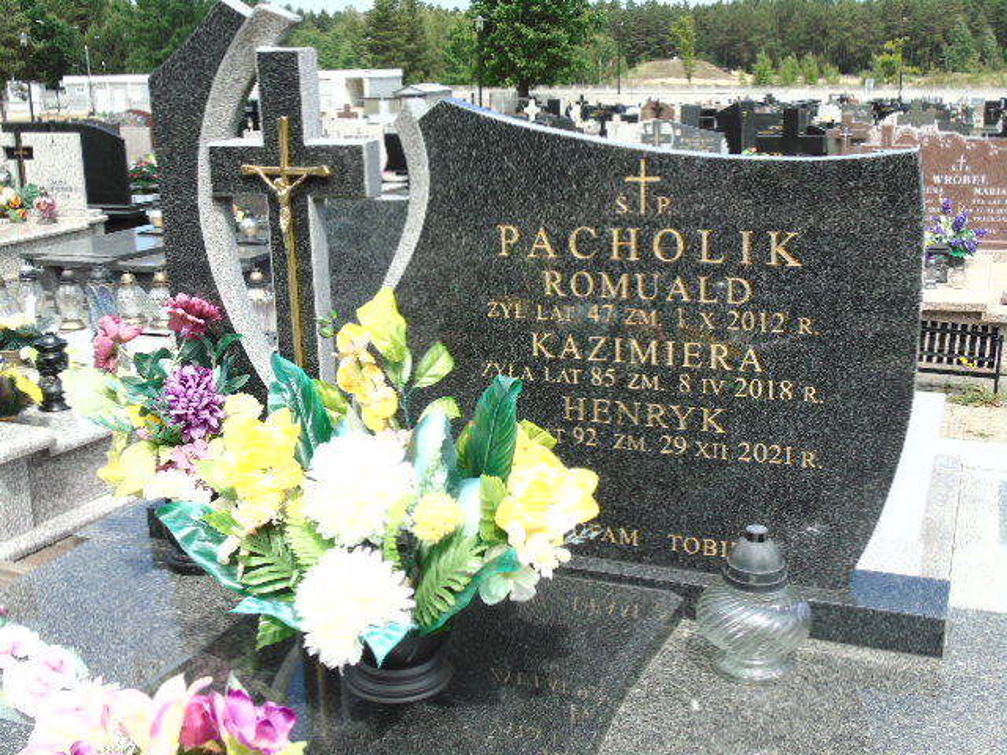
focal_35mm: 40
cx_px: 504
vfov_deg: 36.0
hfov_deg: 46.8
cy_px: 378
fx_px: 1164
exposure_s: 1/500
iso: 80
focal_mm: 7.1
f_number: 3.9
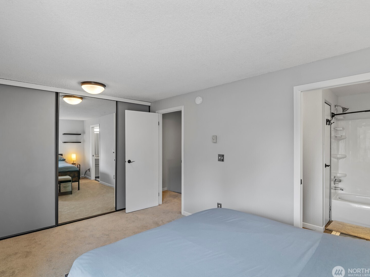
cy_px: 138
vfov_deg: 71.6
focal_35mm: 18
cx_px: 178
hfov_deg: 87.7
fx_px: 192
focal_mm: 16
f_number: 8
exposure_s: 1/2.5
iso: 200
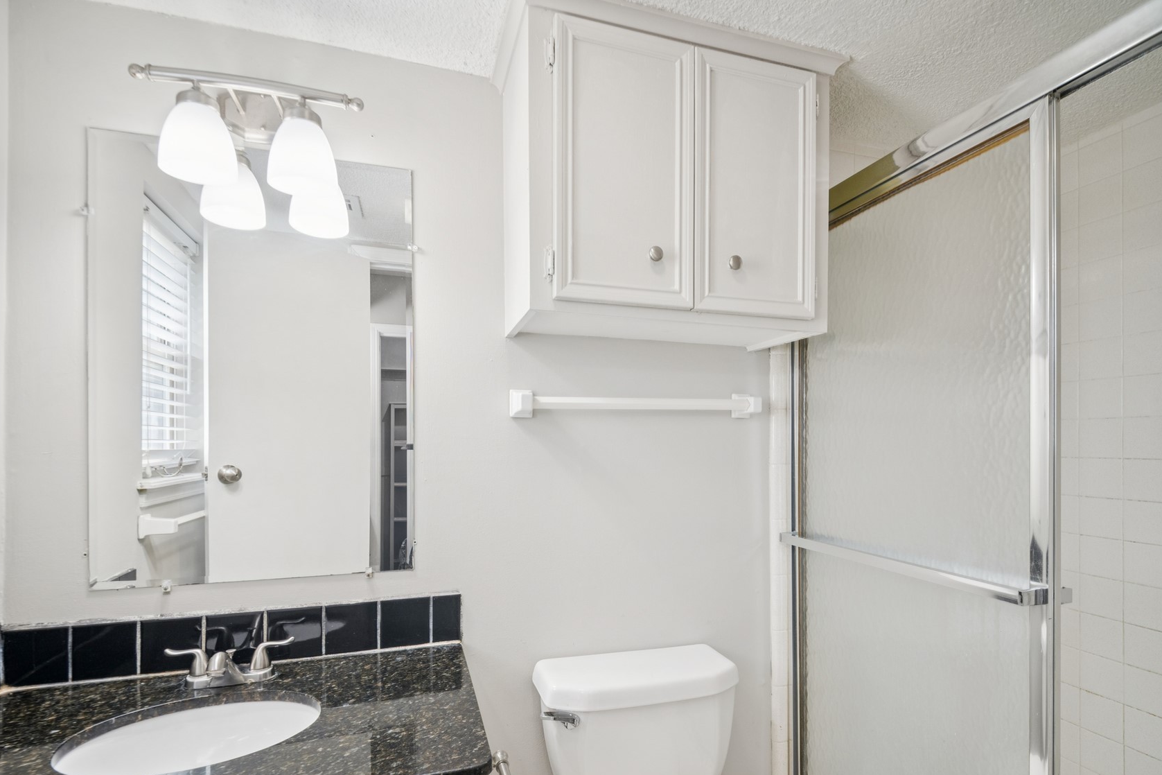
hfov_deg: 93.2
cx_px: 601
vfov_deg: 69.9
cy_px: 455
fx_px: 549
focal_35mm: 17
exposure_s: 1/15
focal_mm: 14
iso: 640
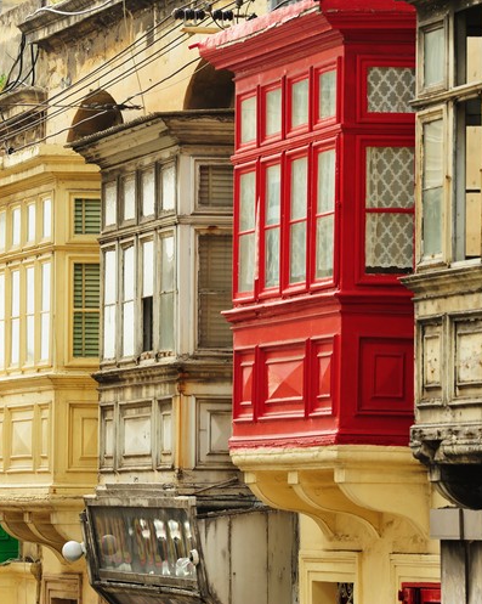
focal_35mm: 255
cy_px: 302
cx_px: 166
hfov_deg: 6.1
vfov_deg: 7.6
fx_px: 4551
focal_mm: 180
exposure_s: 1/400
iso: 400
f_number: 3.3
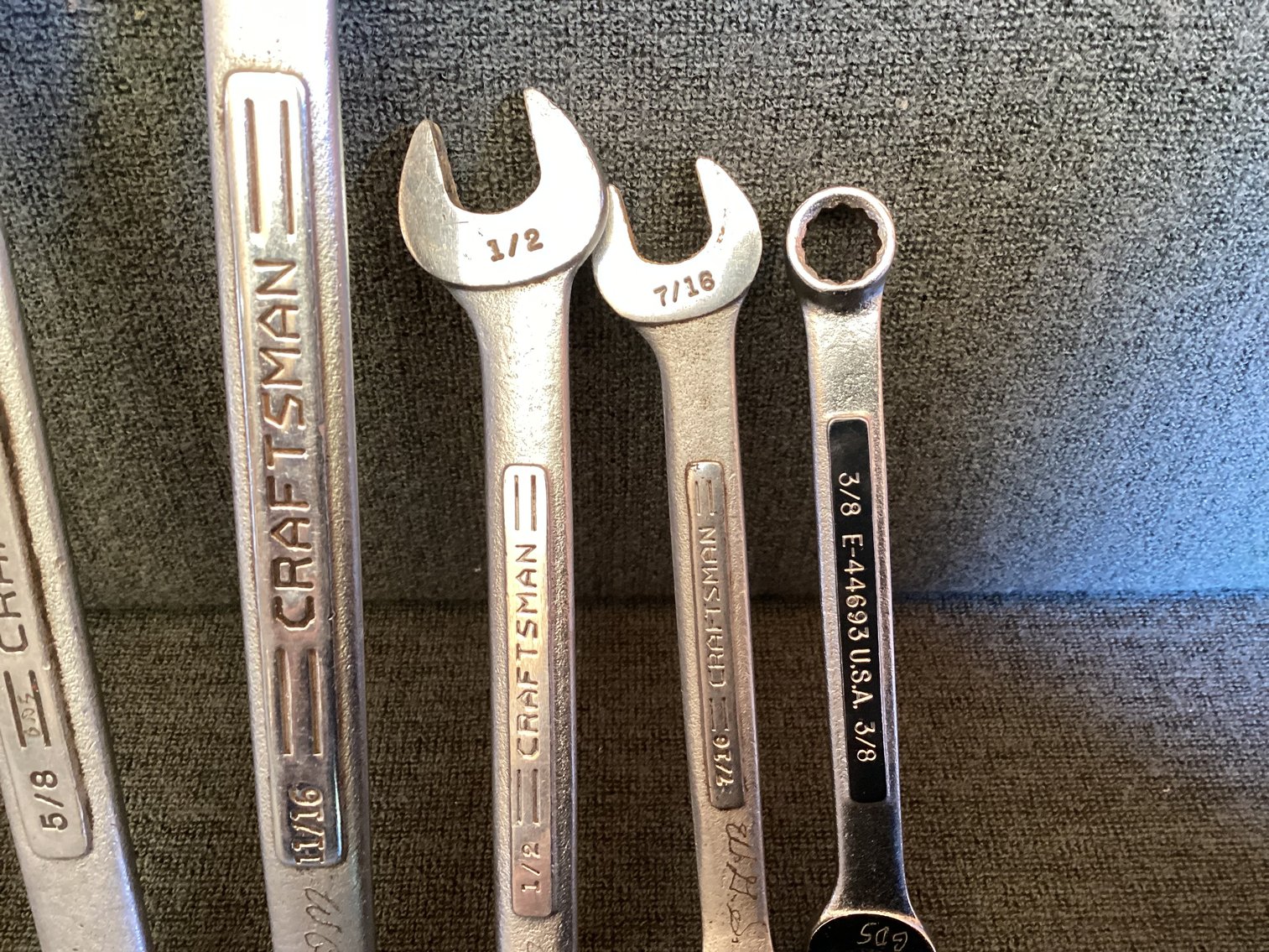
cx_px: 634
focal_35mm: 31
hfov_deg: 58.3
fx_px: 1137
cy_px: 476
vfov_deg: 45.4
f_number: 2.4
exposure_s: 1/40
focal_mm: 3.3
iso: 320
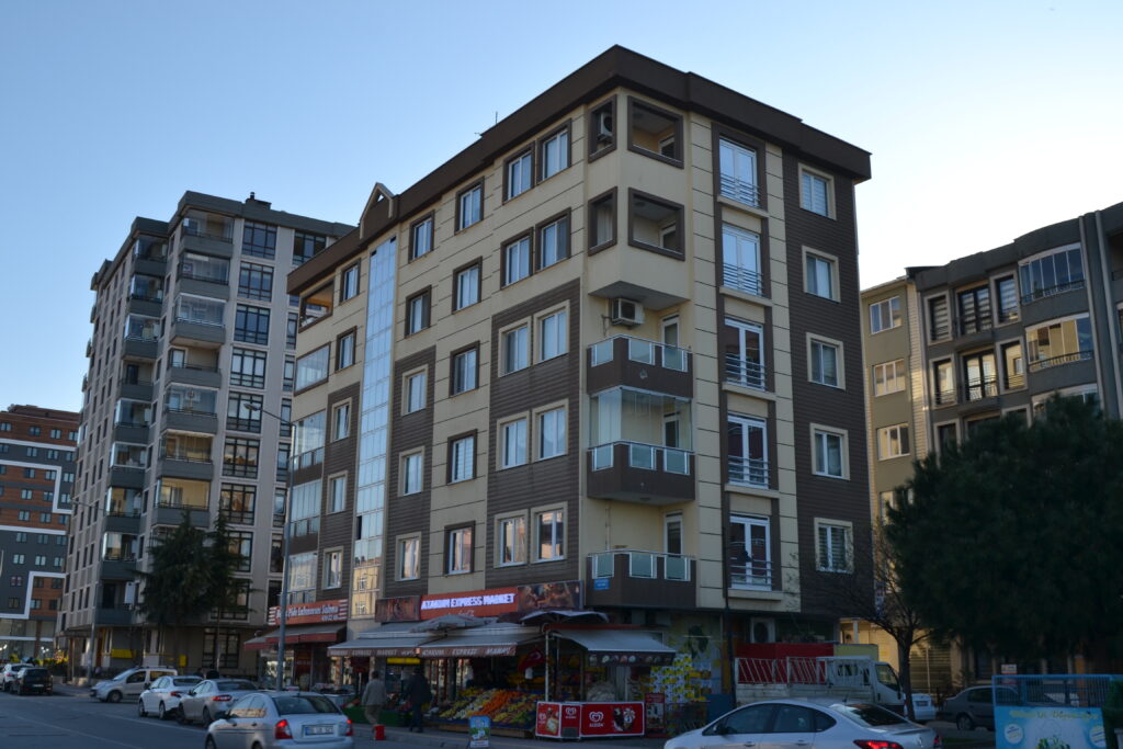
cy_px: 374
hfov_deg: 55.1
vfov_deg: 38.4
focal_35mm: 34
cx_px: 562
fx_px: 1076
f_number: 8
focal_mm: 23
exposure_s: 1/125
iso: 100
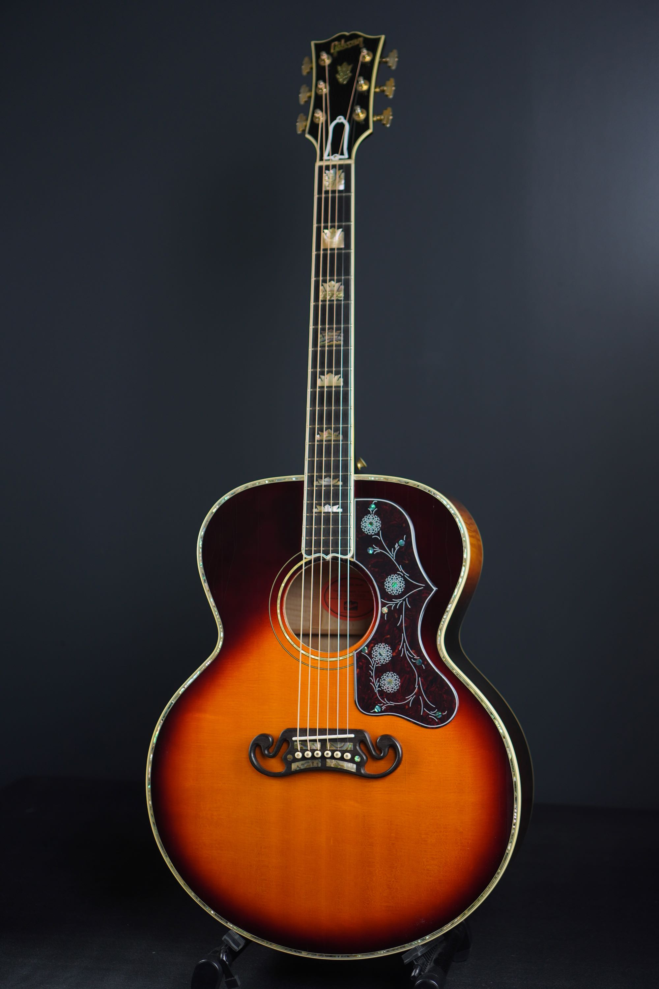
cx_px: 330
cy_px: 494
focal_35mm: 52
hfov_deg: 25.8
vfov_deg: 37.9
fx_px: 1441
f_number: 2.2
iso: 100
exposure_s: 1/80
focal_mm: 35
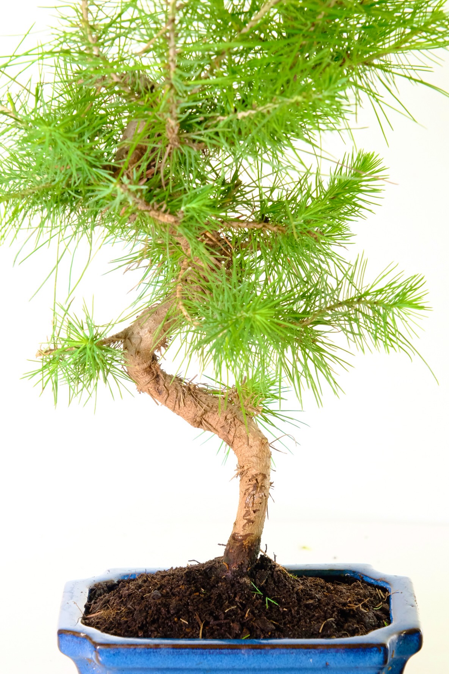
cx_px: 224
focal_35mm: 120
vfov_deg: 17.1
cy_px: 337
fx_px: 2245
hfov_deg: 11.4
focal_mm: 80
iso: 3200
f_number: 9
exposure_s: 1/30
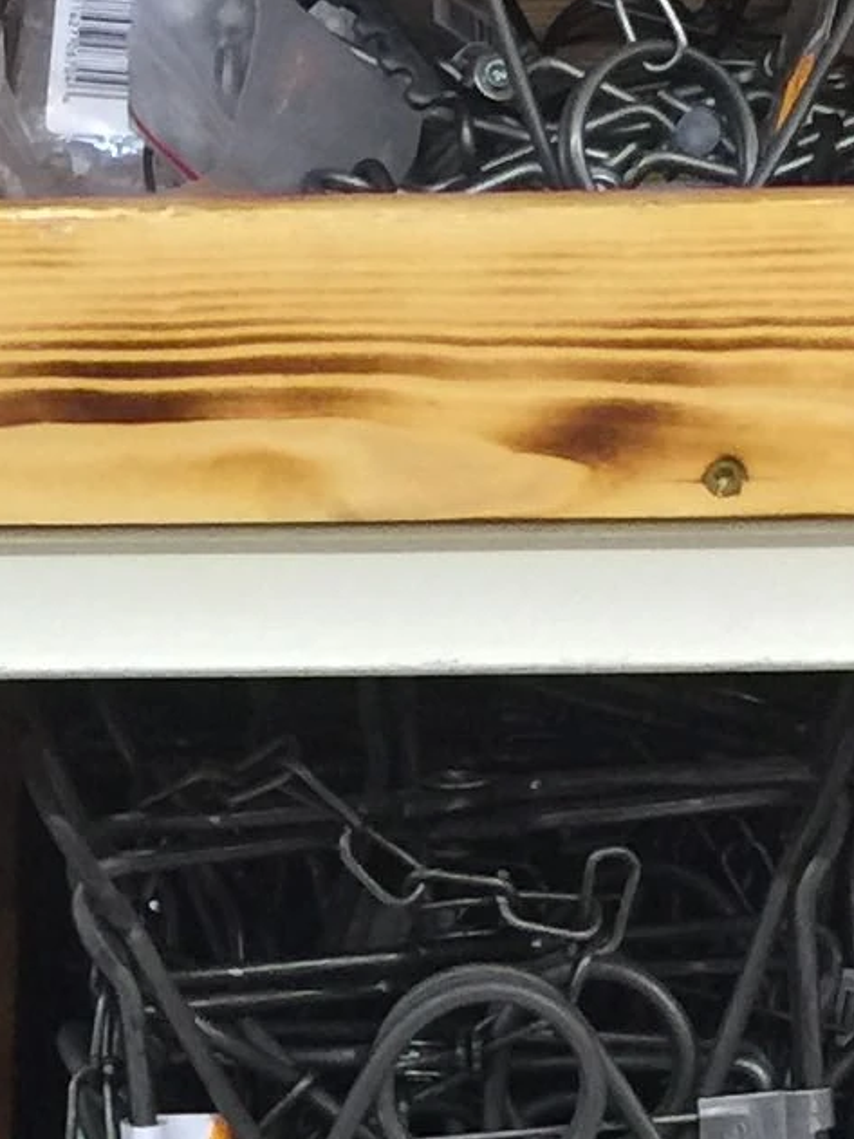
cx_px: 7
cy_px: 1471
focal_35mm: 150
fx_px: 4936
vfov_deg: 12.7
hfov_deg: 9.8
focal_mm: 4.15
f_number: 2.2
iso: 64
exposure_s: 1/15
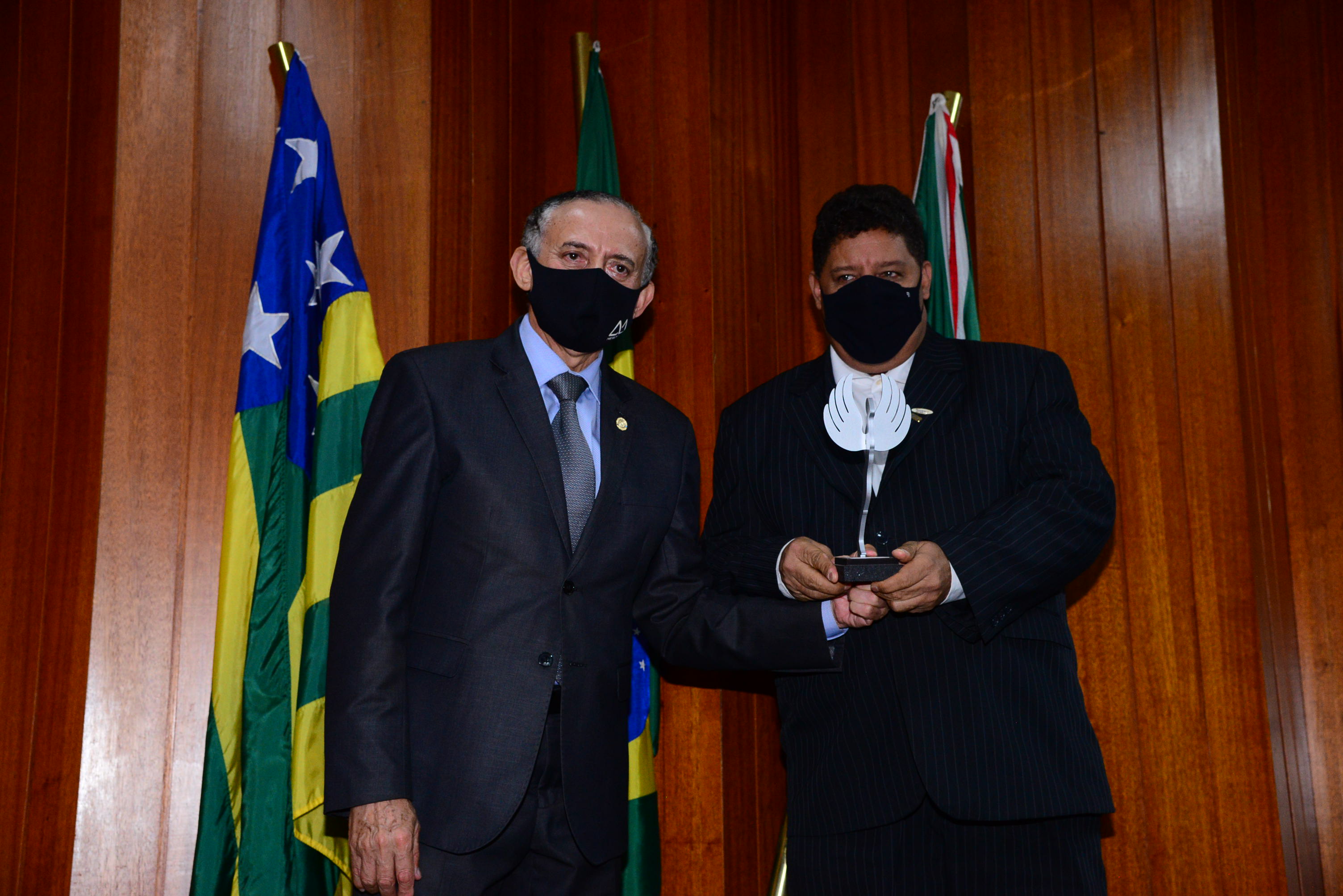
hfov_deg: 41.1
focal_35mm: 48
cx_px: 672
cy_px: 448
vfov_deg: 28.1
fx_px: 1791
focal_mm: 48
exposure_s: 1/125
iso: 2500
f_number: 5
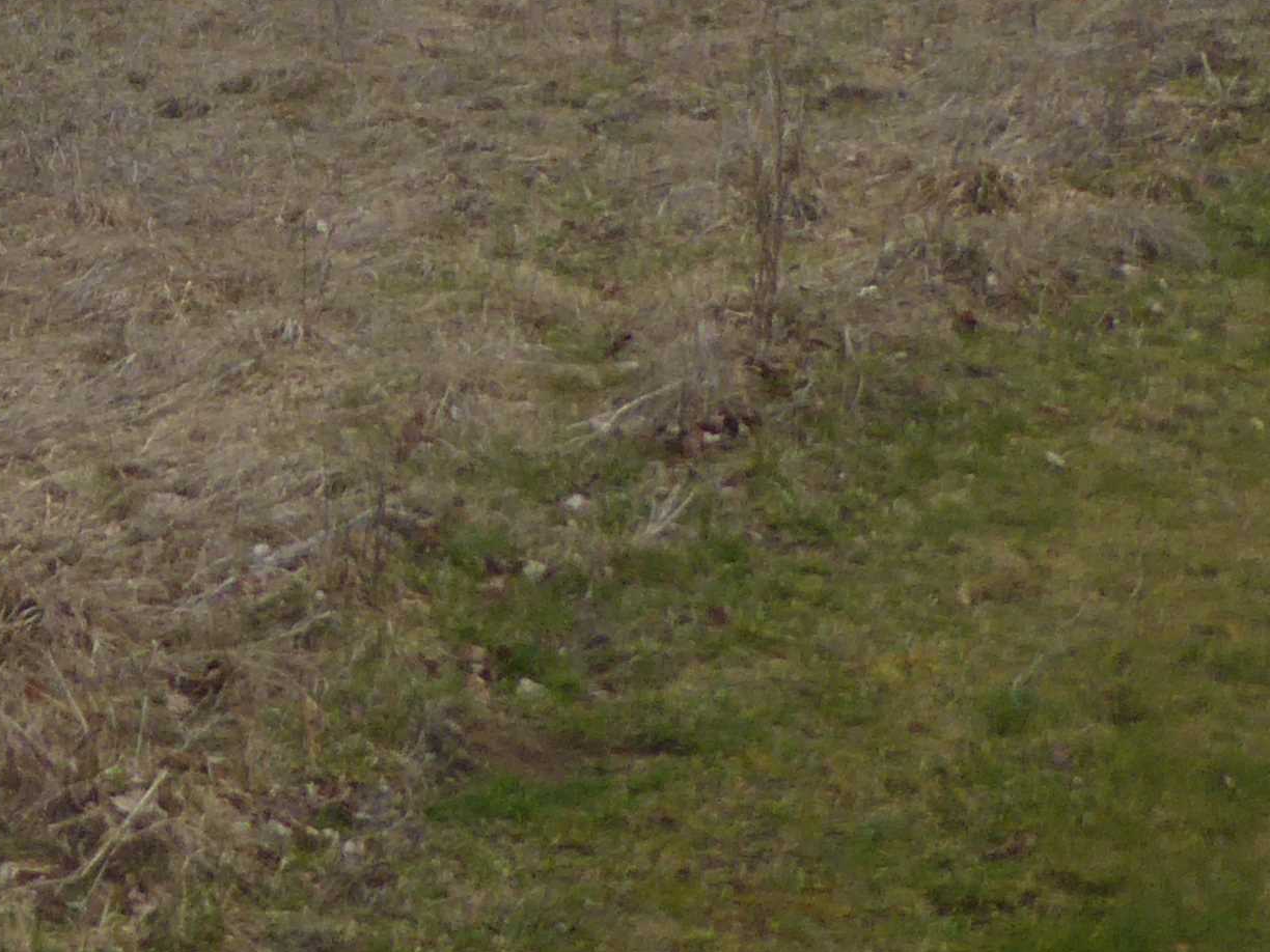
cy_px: -576
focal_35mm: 96
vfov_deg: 14.2
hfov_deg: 19.1
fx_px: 3522
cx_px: -324
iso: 100
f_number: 3.3
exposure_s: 1/1000
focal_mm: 4.3
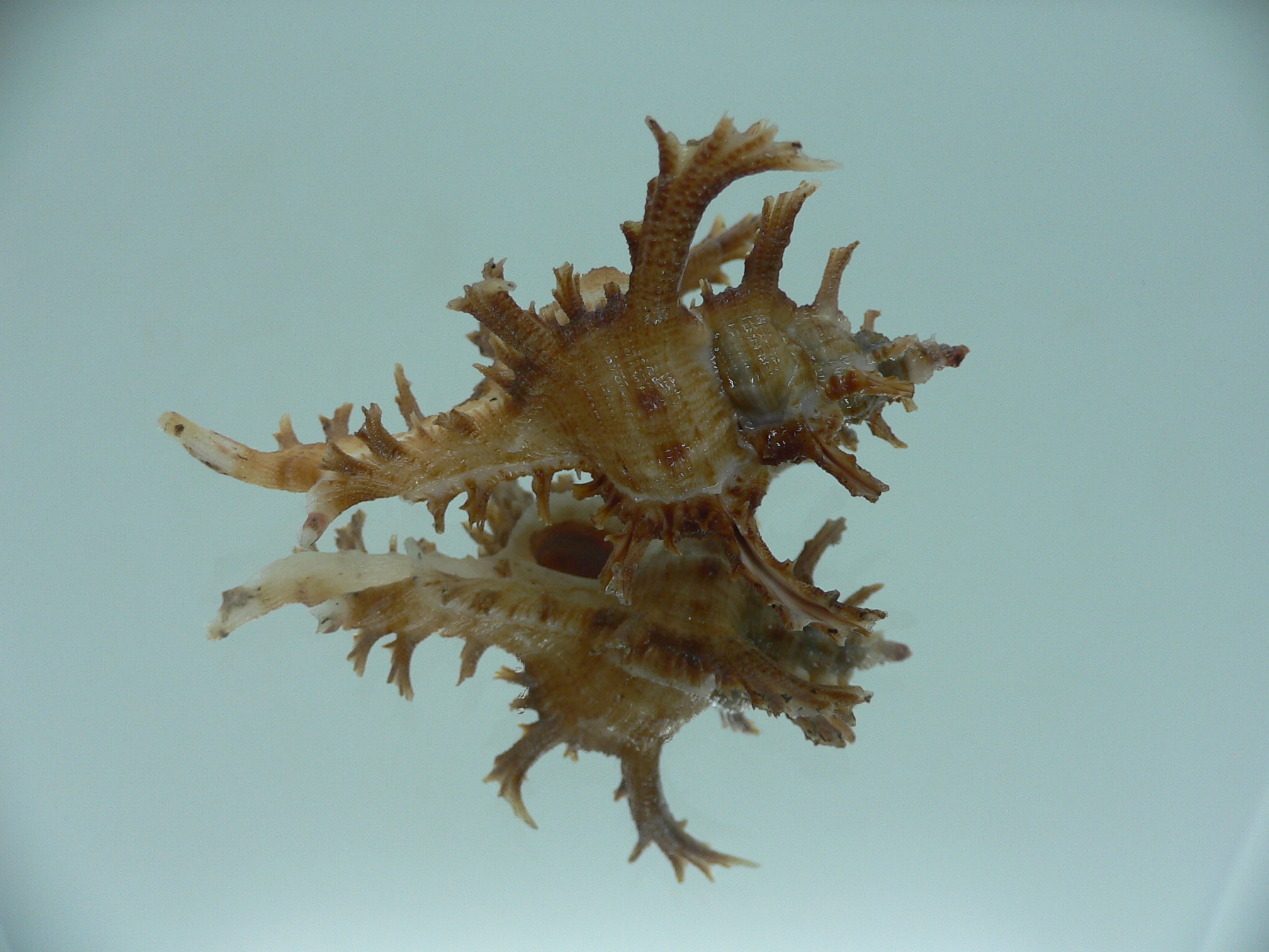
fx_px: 1283
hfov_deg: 52.6
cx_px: 634
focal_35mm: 35
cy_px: 476
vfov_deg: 40.7
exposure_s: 1/60
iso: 80
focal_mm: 4.6
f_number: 2.8
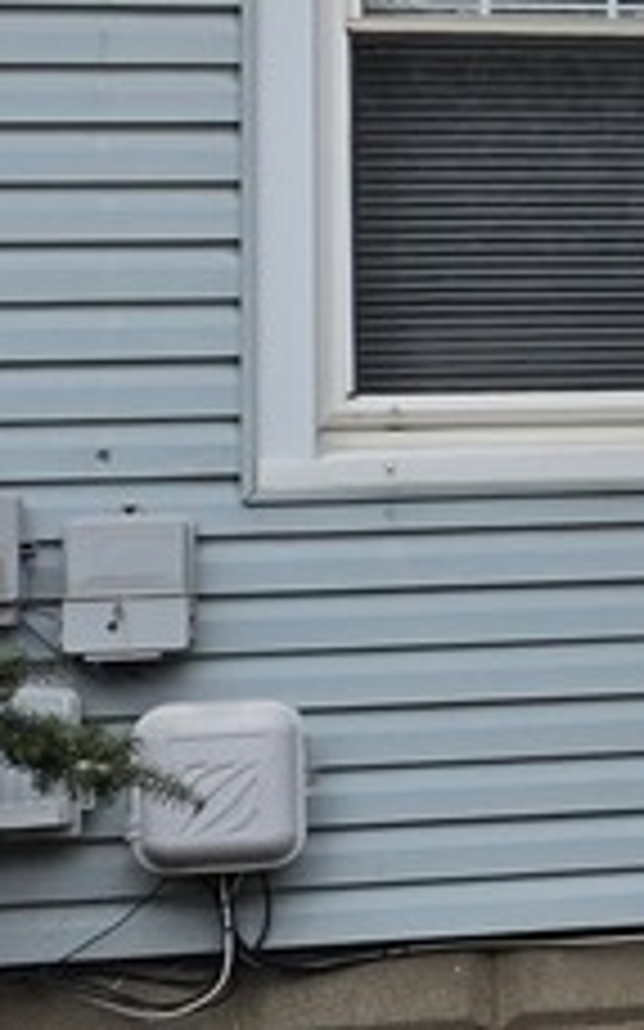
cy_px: 180
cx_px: 2148
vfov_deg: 13.6
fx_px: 4299
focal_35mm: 153
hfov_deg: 7.3
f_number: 1.7
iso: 12
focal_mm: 6.3
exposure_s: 1/120
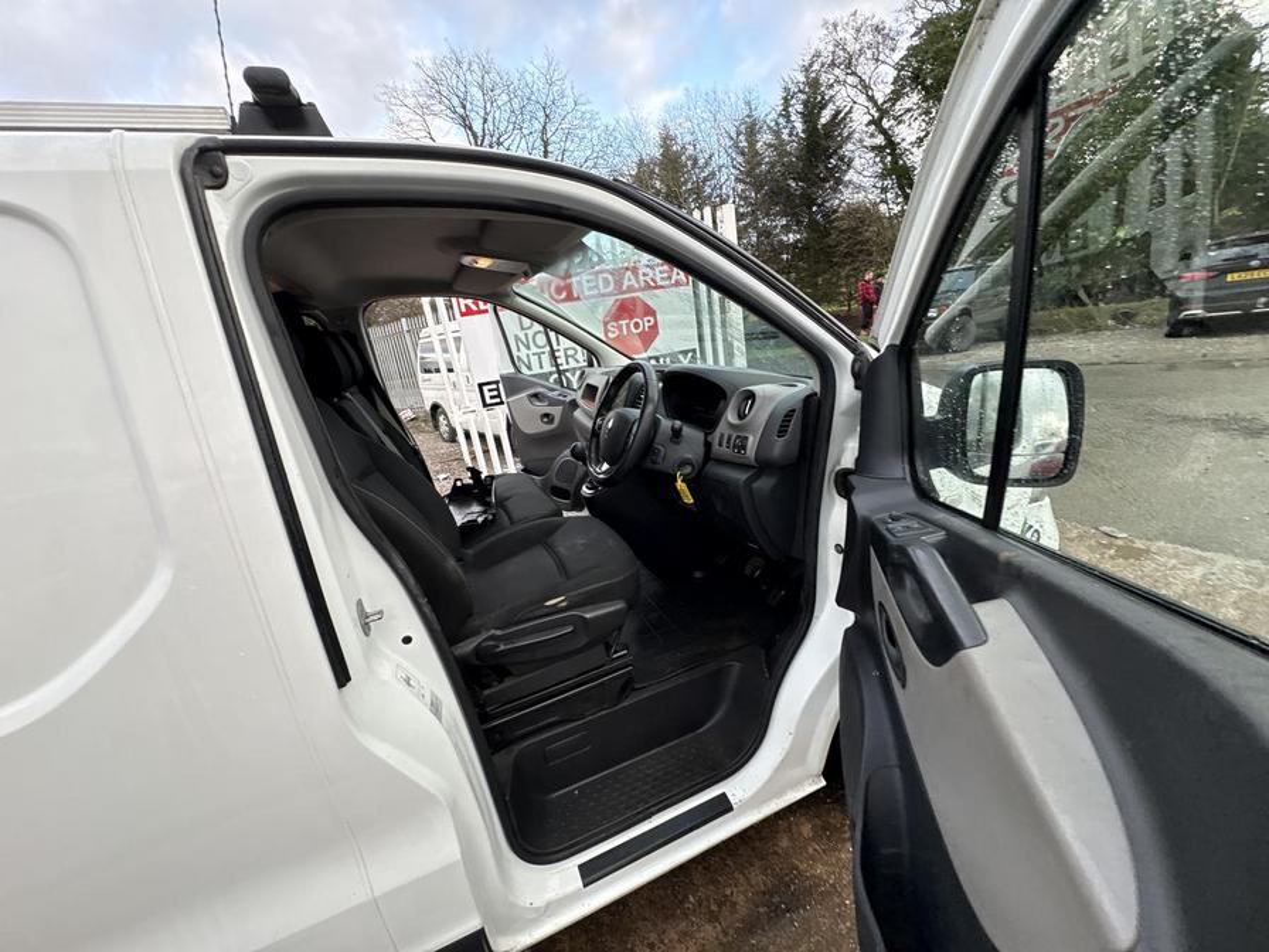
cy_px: 476
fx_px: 513
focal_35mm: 14
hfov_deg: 102.1
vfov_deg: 85.7
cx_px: 634
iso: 125
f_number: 2.2
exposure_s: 1/99
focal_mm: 2.22
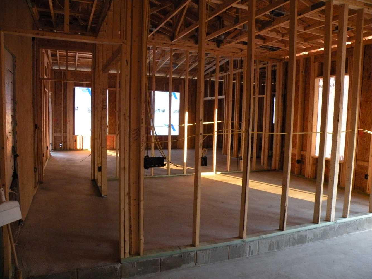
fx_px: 290
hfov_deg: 65.3
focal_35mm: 27
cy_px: 140
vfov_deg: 51.4
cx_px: 186
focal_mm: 4.7
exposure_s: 1/53.7
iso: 400
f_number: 2.8
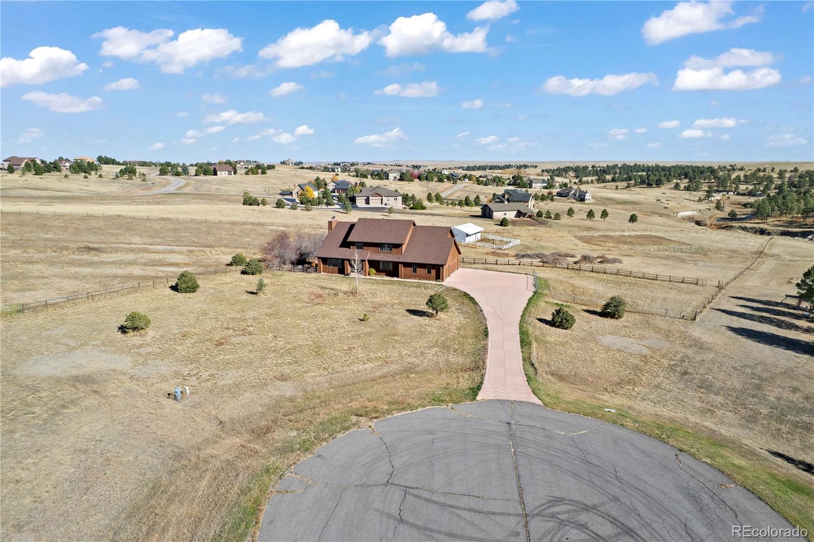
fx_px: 497
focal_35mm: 22
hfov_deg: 78.6
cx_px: 407
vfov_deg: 57.2
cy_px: 271
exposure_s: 1/1500
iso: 100
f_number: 2.8
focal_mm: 8.38
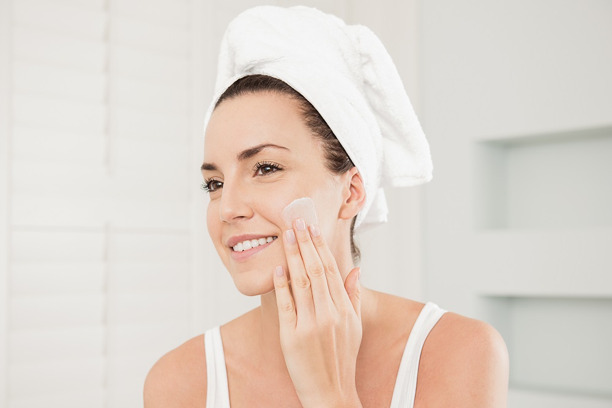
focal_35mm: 58
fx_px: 986
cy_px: 204
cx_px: 306
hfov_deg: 34.5
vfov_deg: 23.4
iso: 125
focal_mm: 58
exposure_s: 1/125
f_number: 4.5
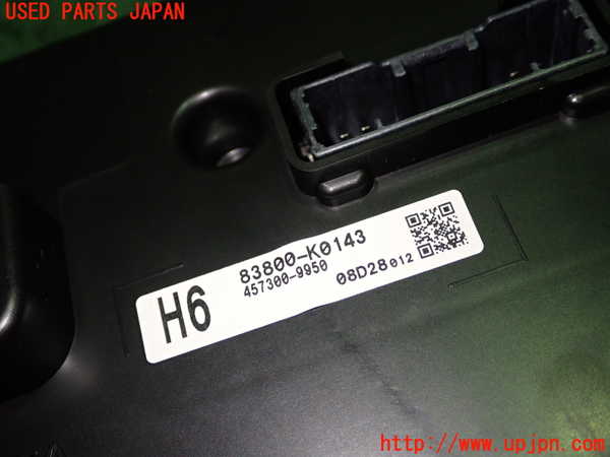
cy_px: 228
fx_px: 828
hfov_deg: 40.4
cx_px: 305
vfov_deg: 30.9
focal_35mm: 47
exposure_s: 1/50
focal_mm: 8.4
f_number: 3.1
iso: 250
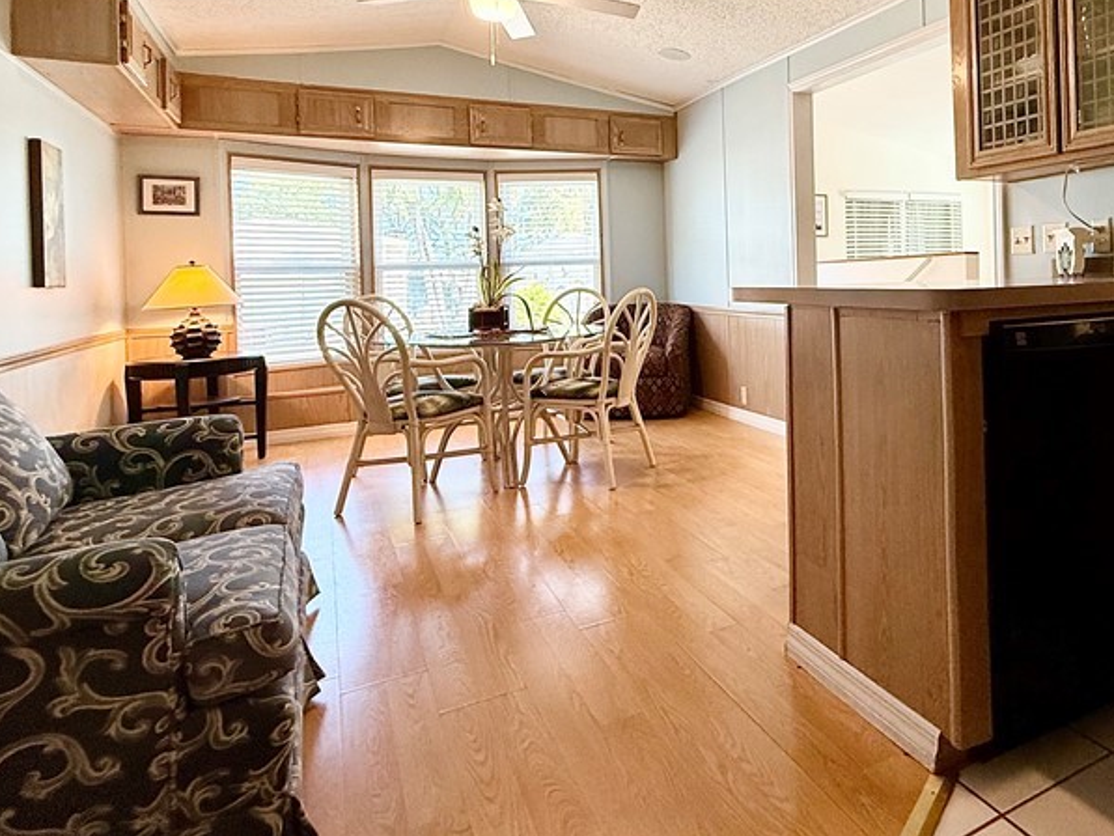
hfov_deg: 68.2
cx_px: 797
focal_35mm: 24
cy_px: 271
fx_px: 773
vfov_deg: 55.5
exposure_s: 1/120
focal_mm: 2.22
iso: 200
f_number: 2.2
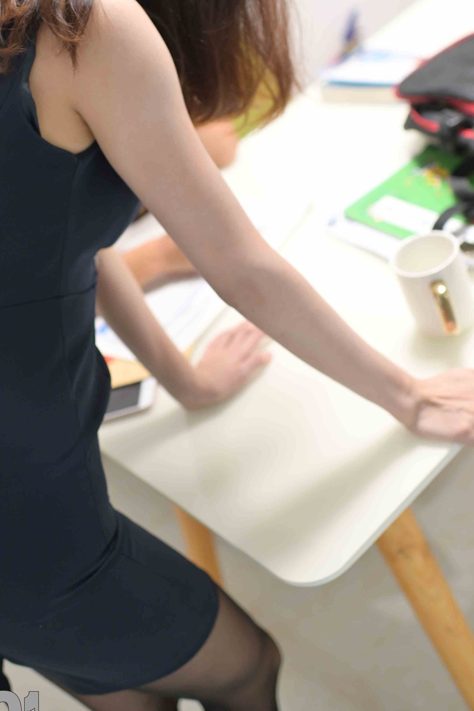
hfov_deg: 27.0
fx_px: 987
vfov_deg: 39.3
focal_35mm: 50
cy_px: 260
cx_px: 221
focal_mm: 35
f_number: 2.2
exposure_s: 1/200
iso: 800
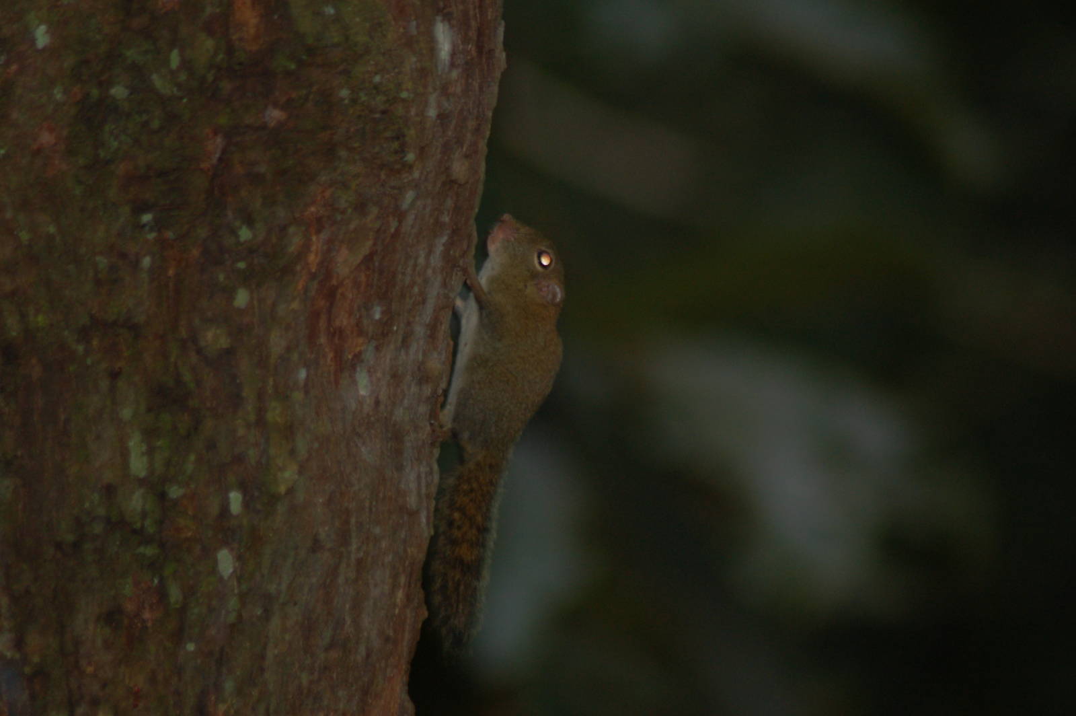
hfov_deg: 4.6
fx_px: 13439
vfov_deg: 3.0
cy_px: 358
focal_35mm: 450
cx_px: 538
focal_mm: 300
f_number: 5.6
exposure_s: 1/60
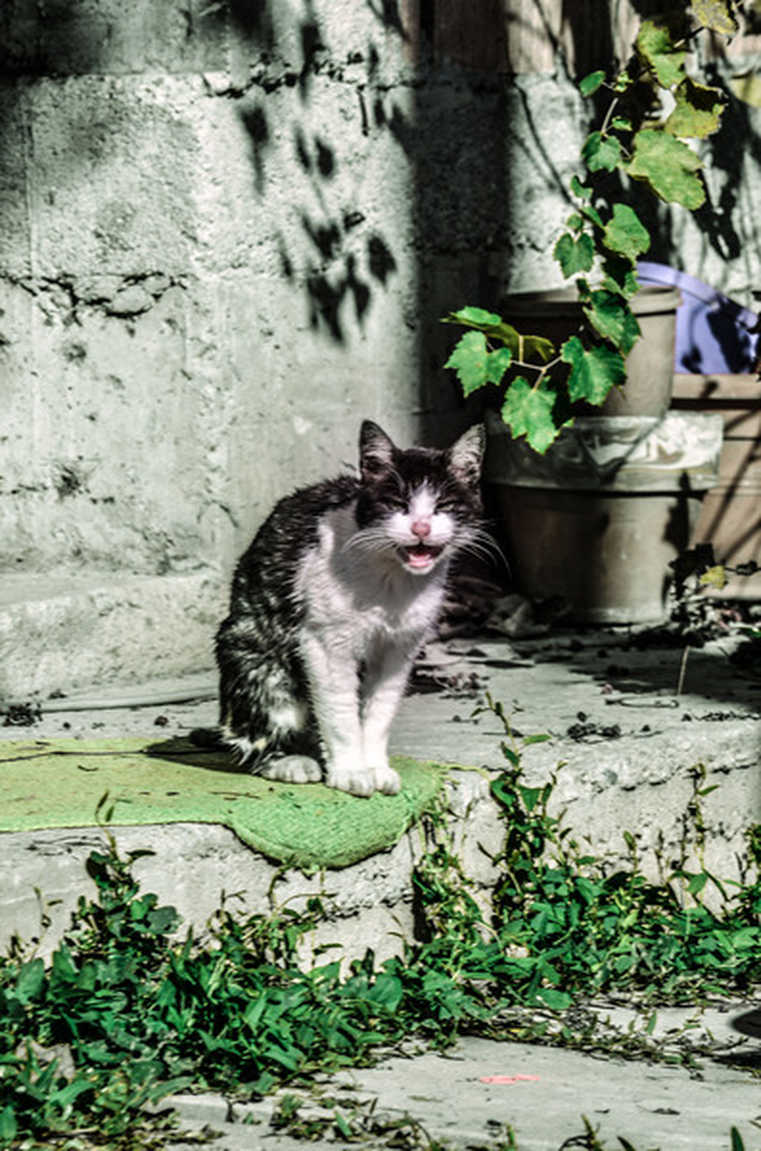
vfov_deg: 6.9
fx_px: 9562
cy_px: 576
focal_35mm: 300
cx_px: 380
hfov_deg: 4.6
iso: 100
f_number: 11
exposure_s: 1/80
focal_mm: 200
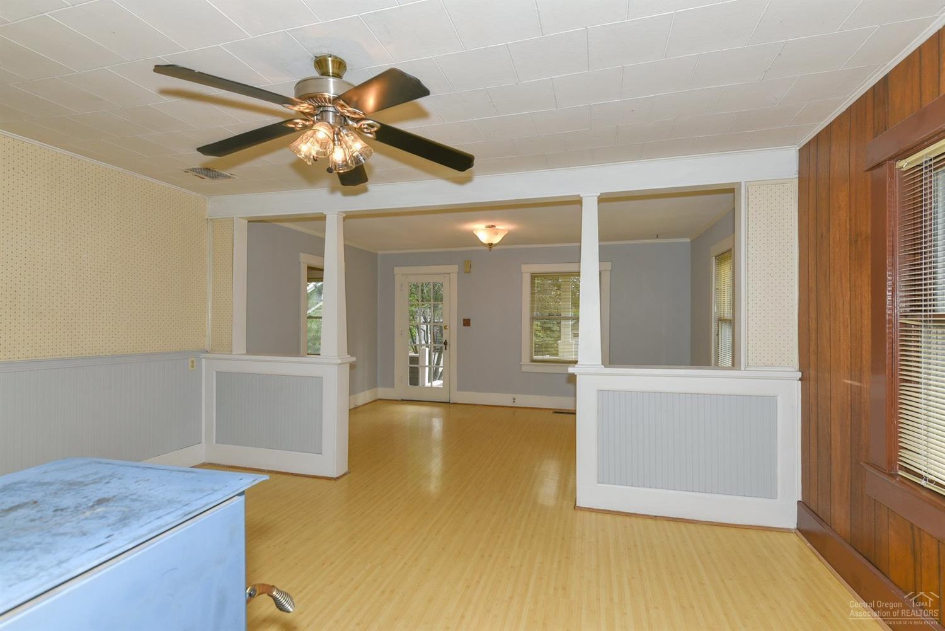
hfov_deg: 96.7
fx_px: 420
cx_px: 472
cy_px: 316
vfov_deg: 73.8
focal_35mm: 16
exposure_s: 1/90
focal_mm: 16
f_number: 6.7
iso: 200
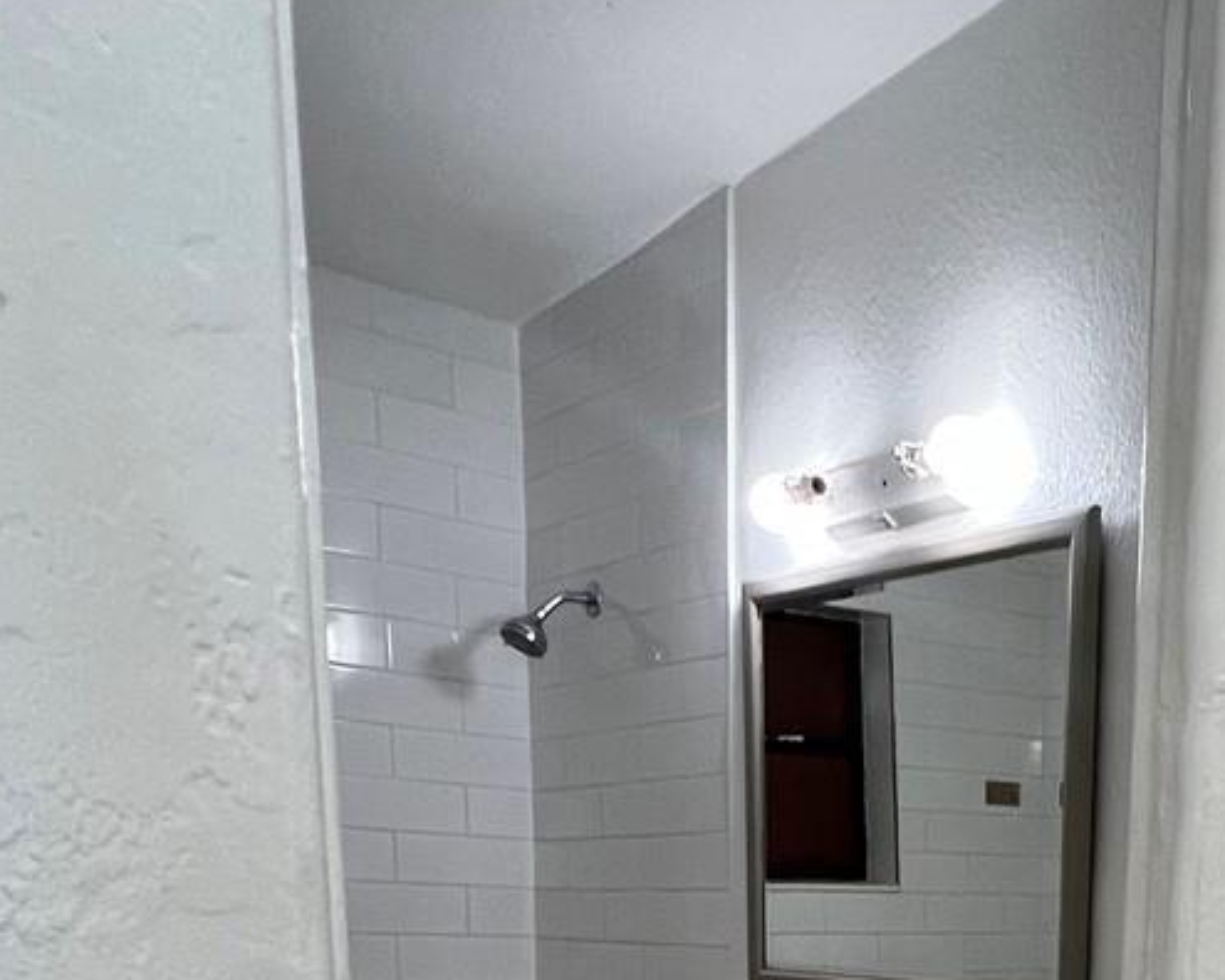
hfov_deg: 42.1
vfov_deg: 29.7
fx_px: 1486
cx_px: 1042
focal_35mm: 41
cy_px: 1257
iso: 160
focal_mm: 1.57
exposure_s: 1/120
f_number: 1.8
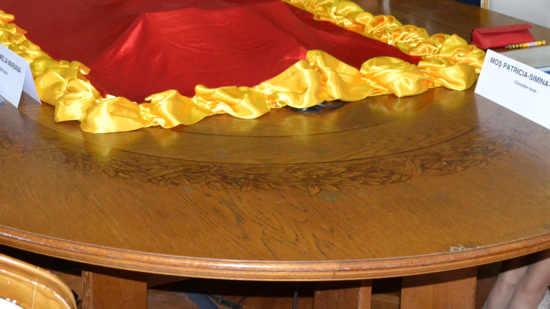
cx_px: 182
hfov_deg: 31.6
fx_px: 963
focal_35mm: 66
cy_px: -42
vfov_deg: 17.6
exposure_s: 1/60
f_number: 3.5
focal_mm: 18
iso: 2000
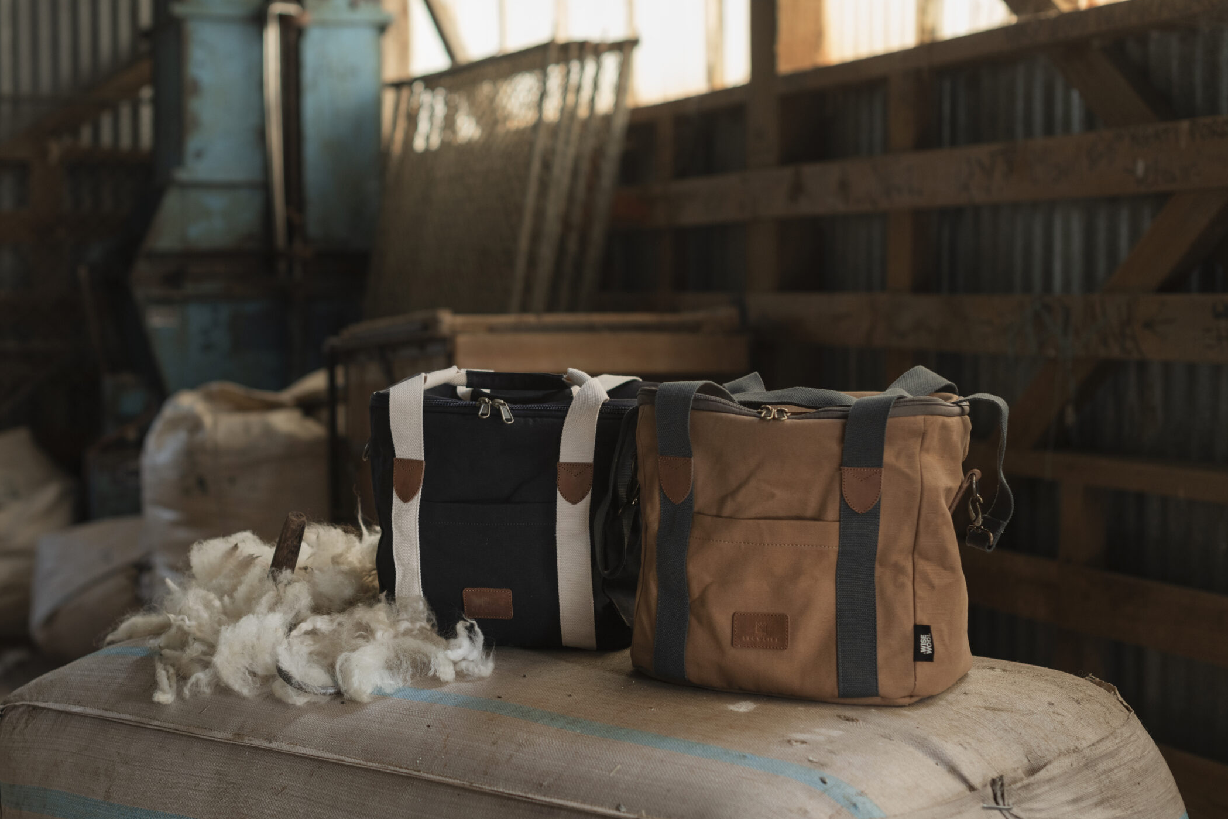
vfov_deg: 22.3
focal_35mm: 61
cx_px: 496
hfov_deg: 32.8
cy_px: 422
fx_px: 2081
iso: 320
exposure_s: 1/100
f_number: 3.2
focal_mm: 50
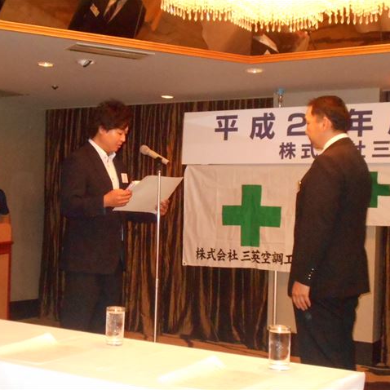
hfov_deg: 29.4
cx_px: 135
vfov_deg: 29.6
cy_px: 195
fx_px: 739
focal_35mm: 58
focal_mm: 8.8
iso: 1400
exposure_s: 1/30
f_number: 4.5
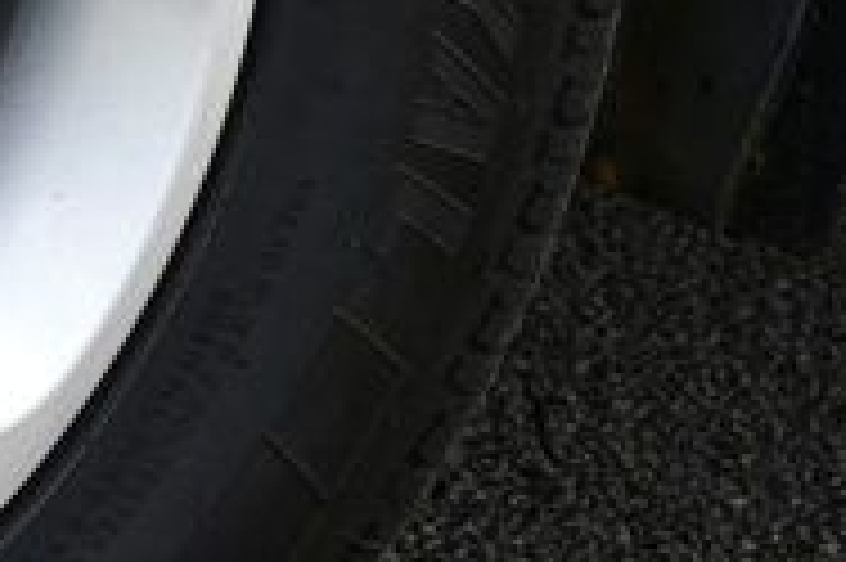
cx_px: -819
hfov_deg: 11.0
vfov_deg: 7.9
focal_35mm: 172
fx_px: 4032
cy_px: -198
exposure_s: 1/125
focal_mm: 21
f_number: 5.6
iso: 100
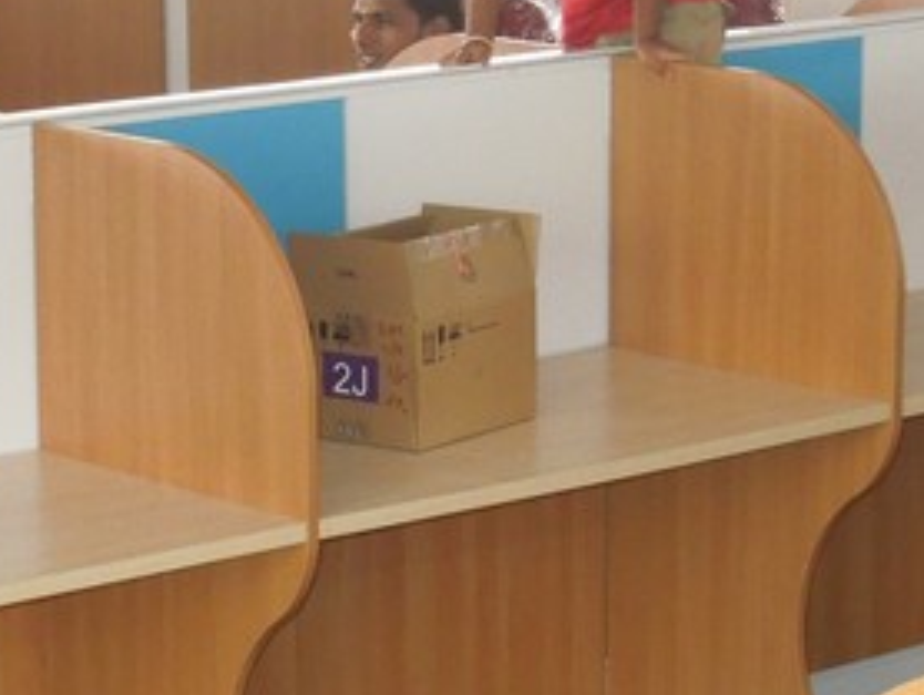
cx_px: 163
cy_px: 476
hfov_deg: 14.2
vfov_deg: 10.8
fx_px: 3687
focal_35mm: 138
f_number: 4
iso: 800
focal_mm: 8.7
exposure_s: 1/30
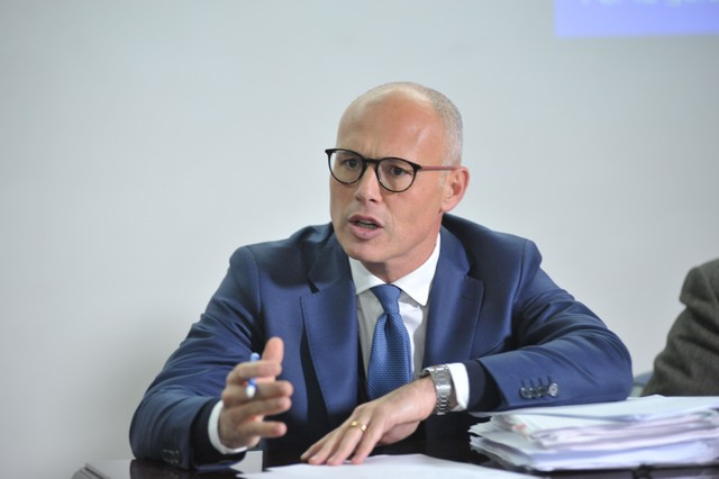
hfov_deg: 15.2
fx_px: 2695
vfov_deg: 10.1
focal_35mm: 135
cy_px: 240
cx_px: 360
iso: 2000
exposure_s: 1/100
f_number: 2.8
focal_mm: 135
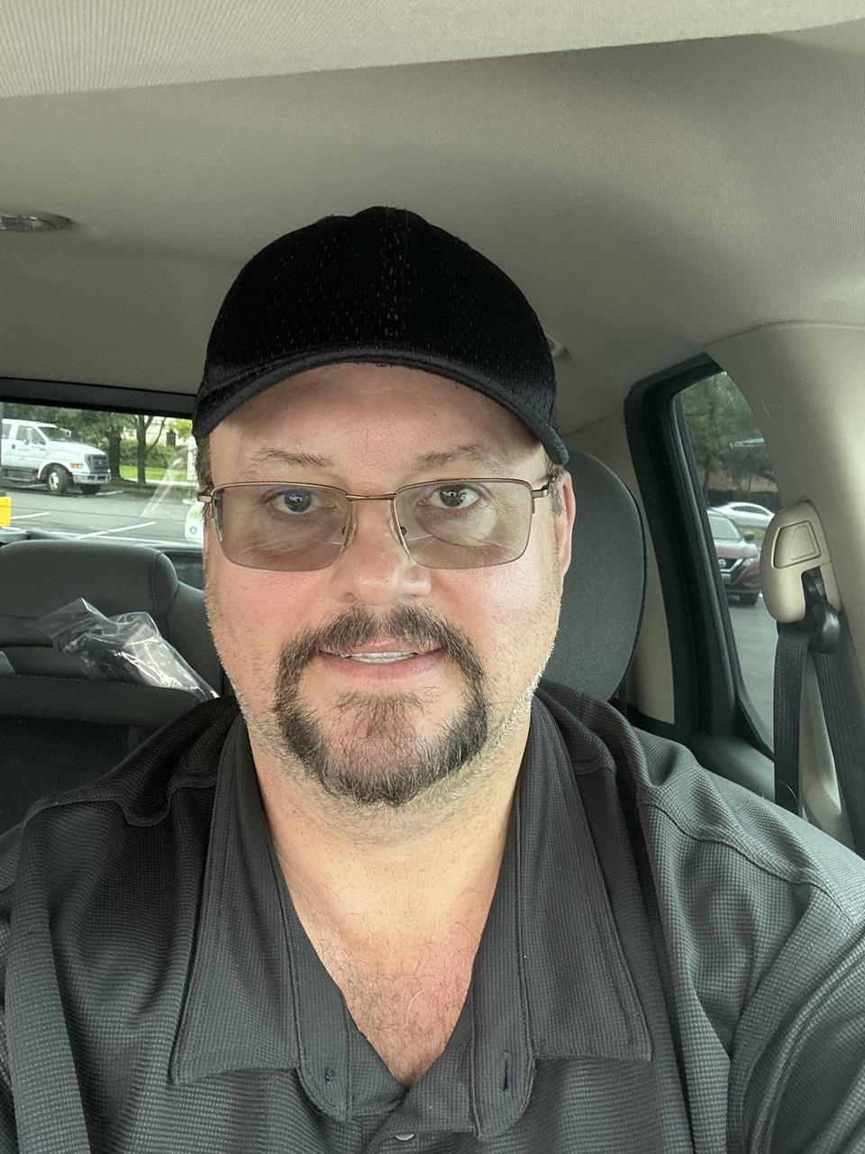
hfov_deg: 46.8
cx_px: 432
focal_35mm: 30
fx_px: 1000
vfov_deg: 60.0
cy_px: 577
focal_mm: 2.69
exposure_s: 1/60
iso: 160
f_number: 1.9
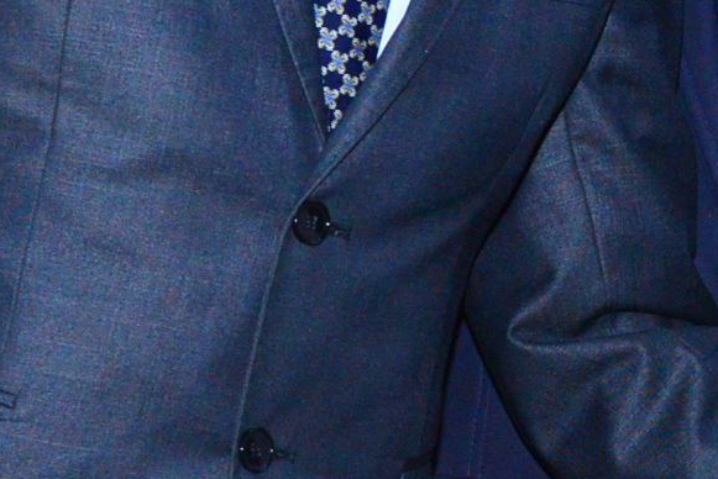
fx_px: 5168
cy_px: 25
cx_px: 1278
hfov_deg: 7.7
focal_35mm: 259
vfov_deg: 5.3
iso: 3200
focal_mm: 50
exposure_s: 1/125
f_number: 5.6
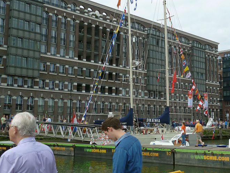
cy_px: 80
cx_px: 173
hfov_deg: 37.2
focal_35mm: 50
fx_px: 332
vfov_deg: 29.1
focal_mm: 5.3
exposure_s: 1/400
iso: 80
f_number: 4
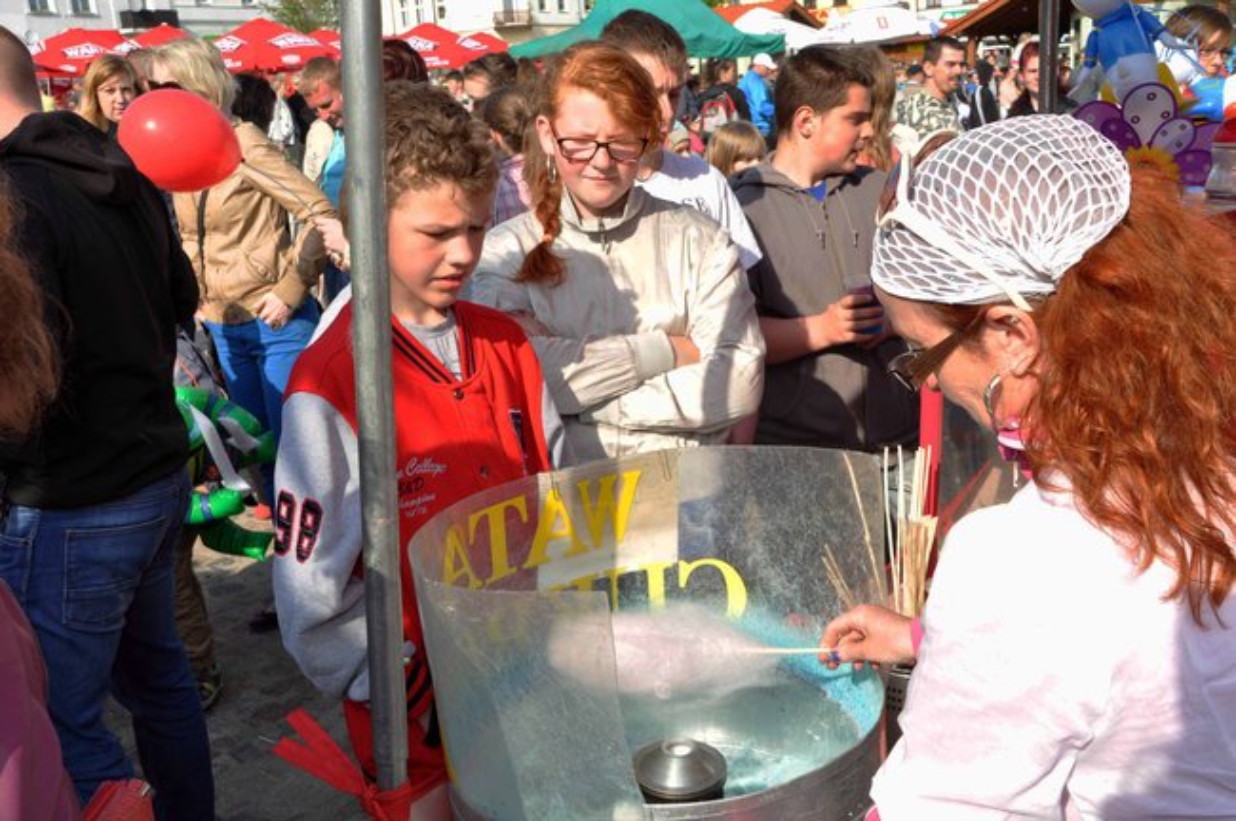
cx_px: 618
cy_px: 410
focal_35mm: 44
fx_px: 1492
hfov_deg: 45.0
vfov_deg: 30.8
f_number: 13
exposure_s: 1/160
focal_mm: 29
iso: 250
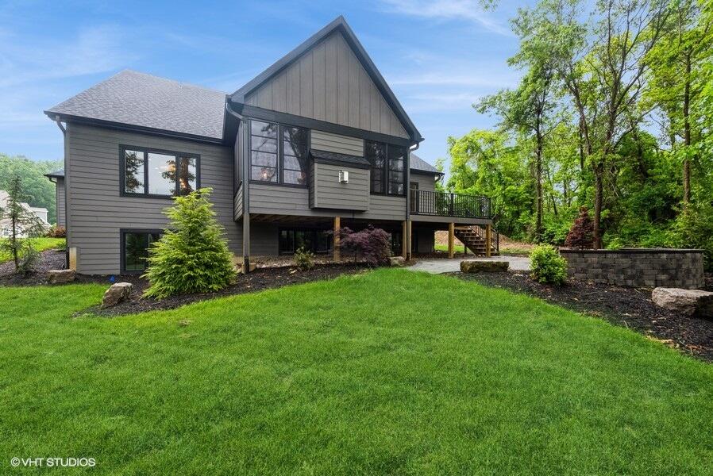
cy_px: 238
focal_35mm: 14
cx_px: 356
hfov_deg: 104.2
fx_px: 277
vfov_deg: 81.3
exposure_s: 1/40
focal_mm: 14
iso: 200
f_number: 11
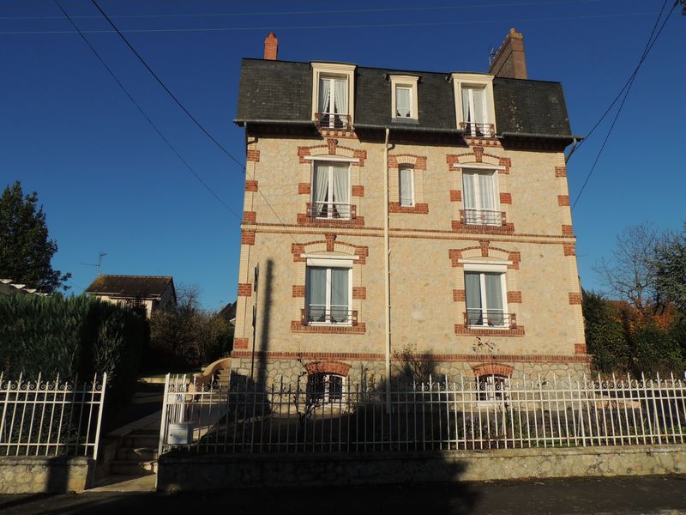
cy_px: 258
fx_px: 476
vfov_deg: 56.8
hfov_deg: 71.6
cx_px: 343
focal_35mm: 24
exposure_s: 1/1250
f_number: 4.7
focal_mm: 4.3
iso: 100
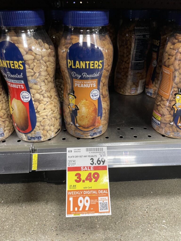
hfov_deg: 53.1
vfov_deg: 67.3
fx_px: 181
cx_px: 90
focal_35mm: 26
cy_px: 120
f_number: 1.6
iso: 200
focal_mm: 4.2
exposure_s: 1/60
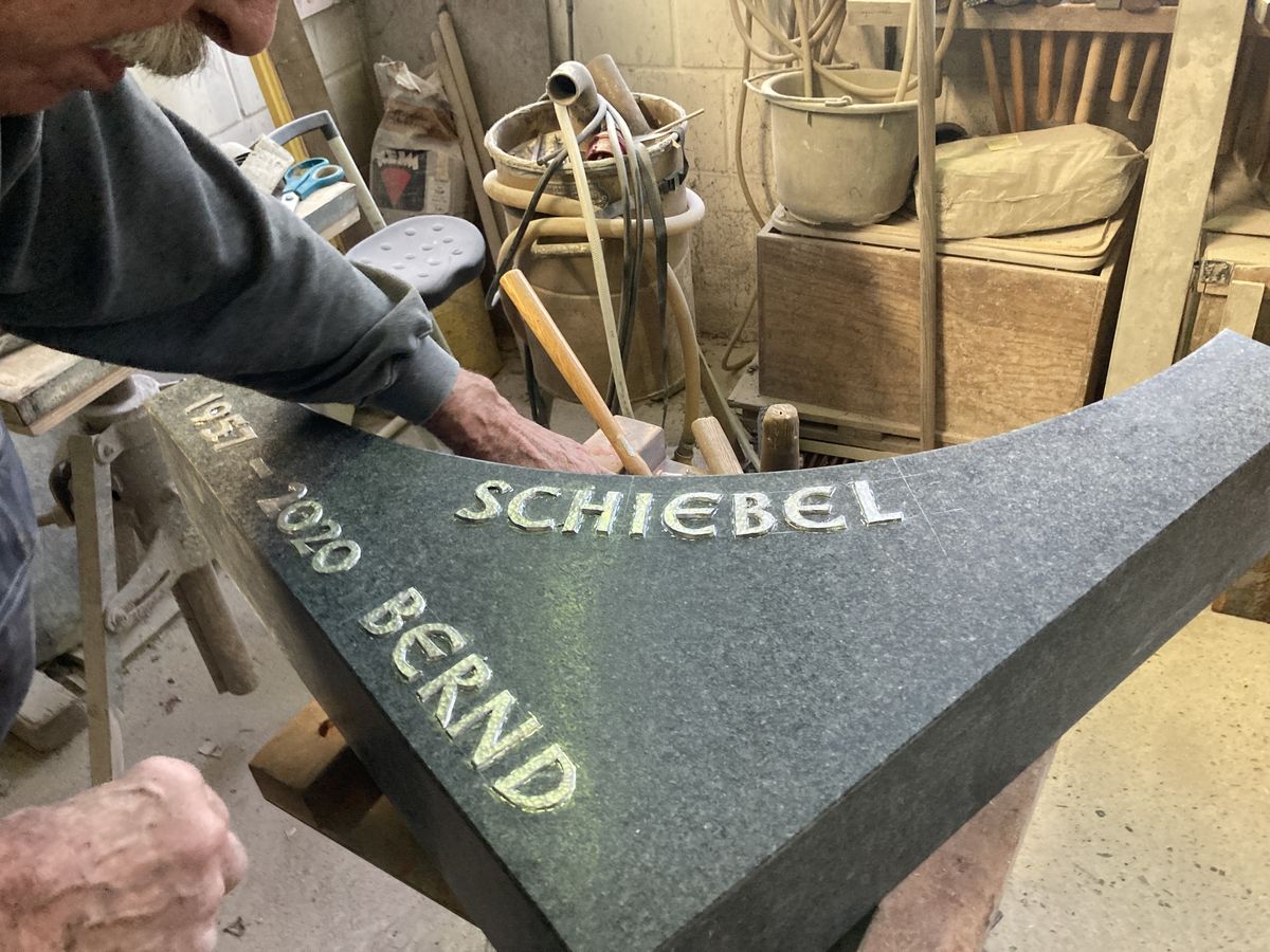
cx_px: 635
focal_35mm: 28
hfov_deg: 63.4
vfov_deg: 49.7
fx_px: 1027
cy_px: 476
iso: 320
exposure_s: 1/33
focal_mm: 3.99
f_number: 1.8
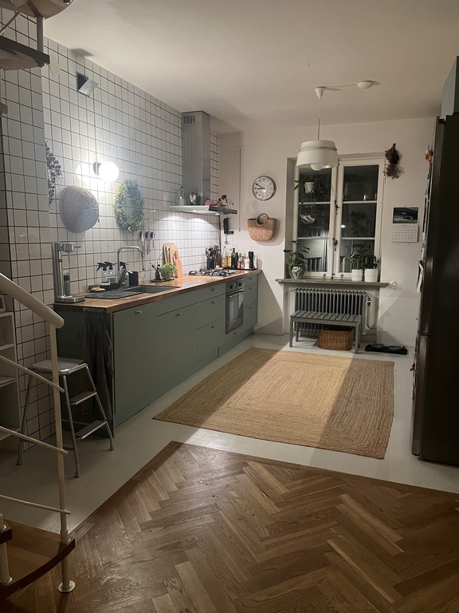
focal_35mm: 26
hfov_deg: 53.1
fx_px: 460
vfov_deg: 67.3
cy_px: 306
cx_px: 230
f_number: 1.6
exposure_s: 1/33
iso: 400
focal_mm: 5.1
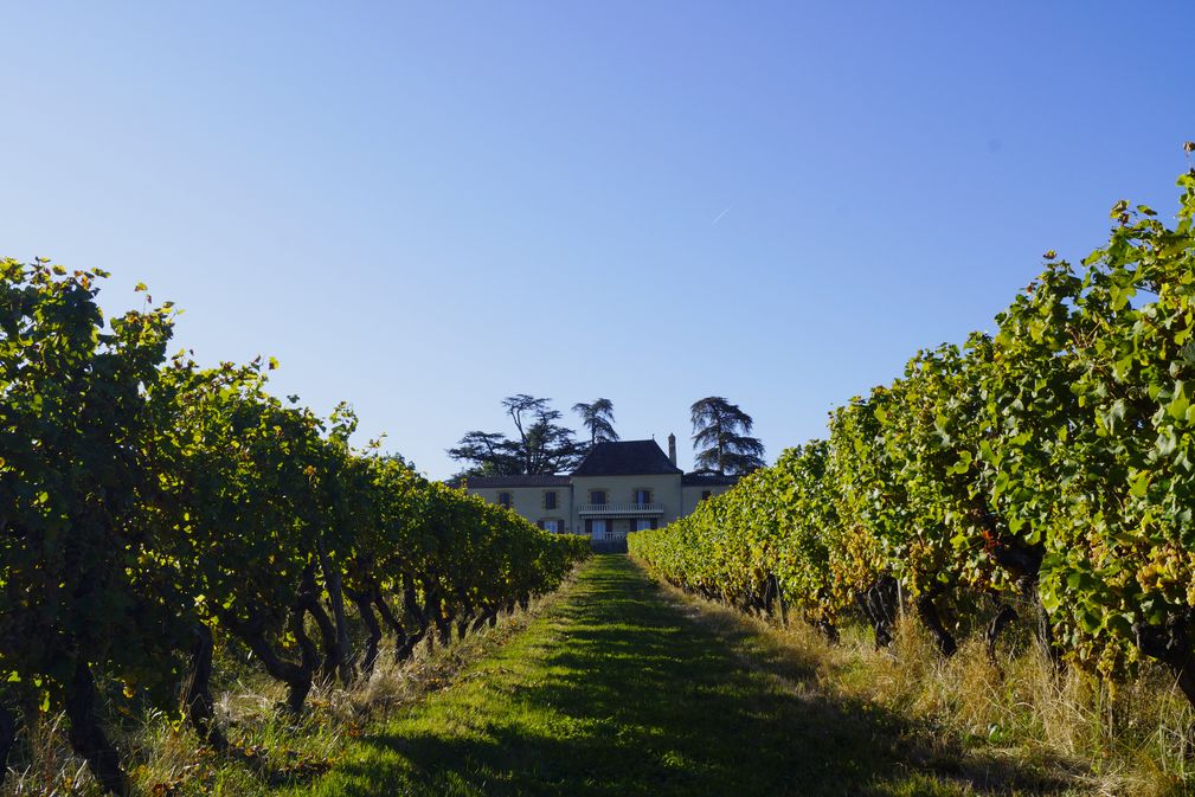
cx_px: 598
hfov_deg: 57.2
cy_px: 398
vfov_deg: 40.0
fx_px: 1095
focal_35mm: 33
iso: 100
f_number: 13
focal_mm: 22
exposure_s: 1/160
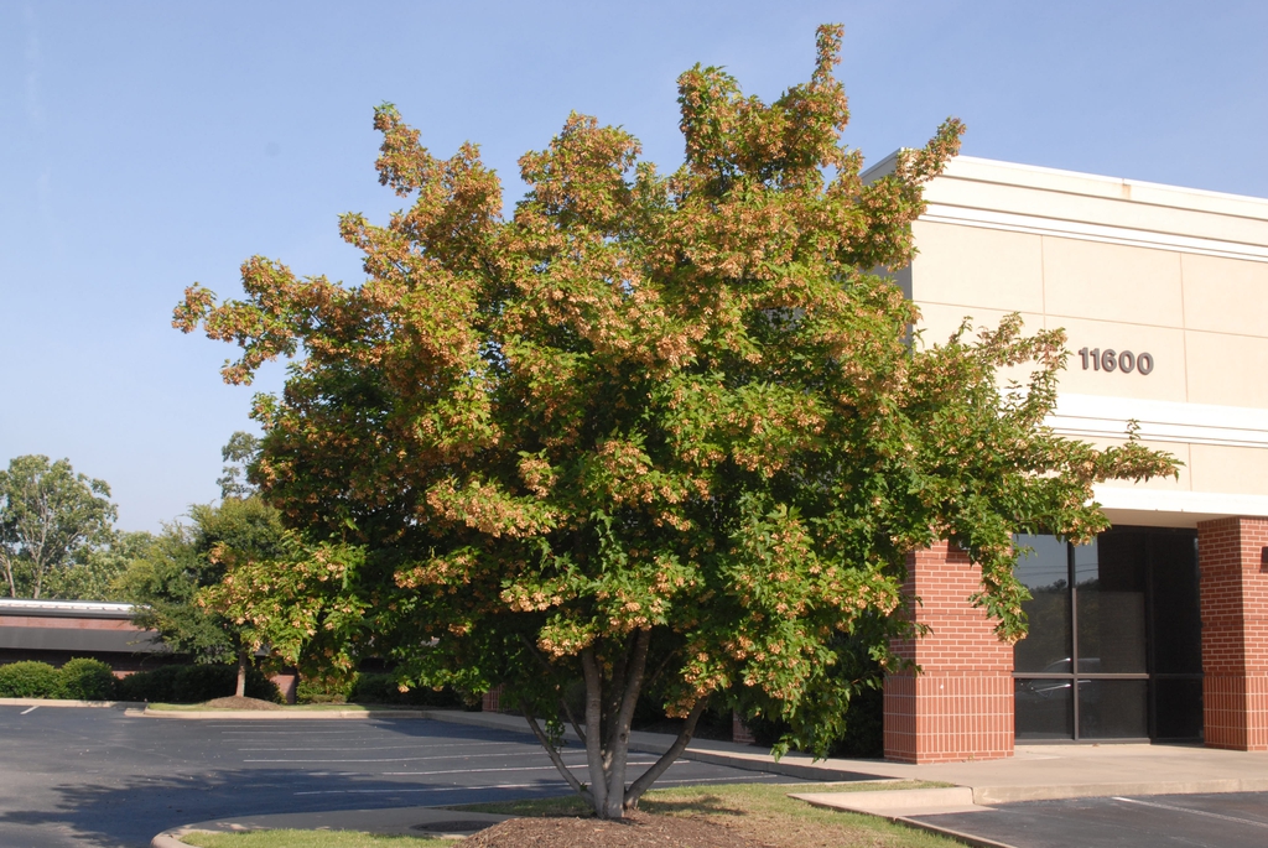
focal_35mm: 42
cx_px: 634
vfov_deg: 32.0
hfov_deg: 46.4
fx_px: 1481
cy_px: 424
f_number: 9
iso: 400
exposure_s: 1/320
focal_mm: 28
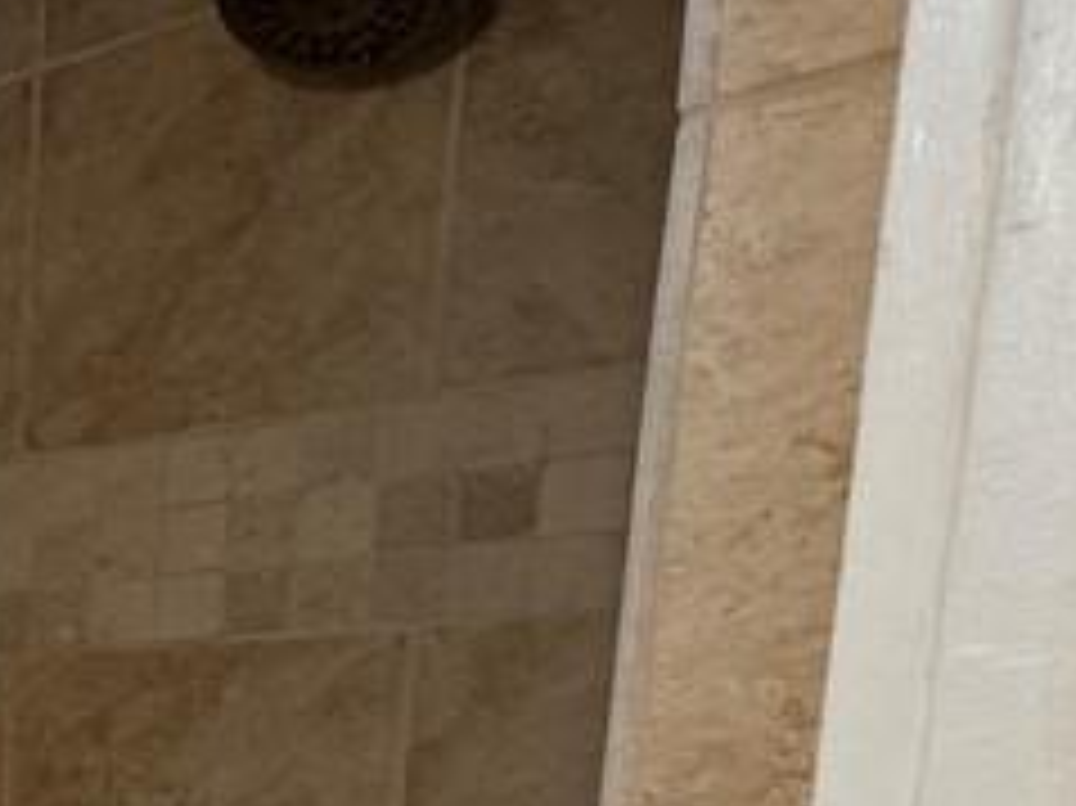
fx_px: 1864
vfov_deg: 21.2
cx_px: -783
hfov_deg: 22.1
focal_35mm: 60
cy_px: 1148
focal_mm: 2.22
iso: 320
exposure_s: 1/60
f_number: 2.2
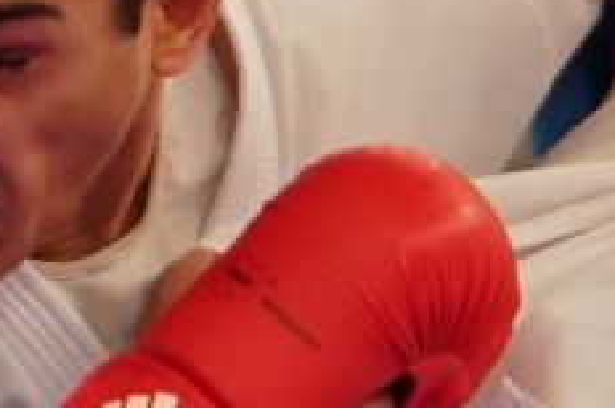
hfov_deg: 0.9
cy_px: 5
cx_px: 119
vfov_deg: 0.6
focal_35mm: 2309
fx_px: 39390
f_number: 2.8
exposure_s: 1/1000
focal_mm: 198
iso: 1600
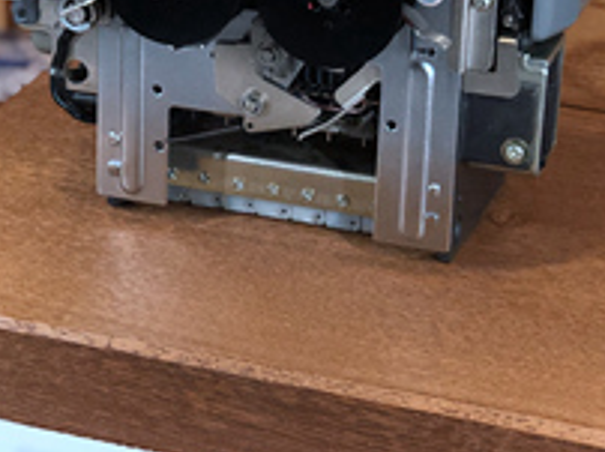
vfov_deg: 11.5
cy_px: 142
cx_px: 180
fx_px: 2252
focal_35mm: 129
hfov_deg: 15.3
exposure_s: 1/60
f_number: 2.4
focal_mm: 6
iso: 40
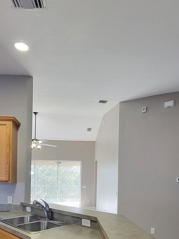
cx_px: 76
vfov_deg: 66.4
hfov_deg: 56.6
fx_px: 165
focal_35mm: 24
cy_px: 183
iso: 250
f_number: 2.2
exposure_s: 1/60.2
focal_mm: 2.2
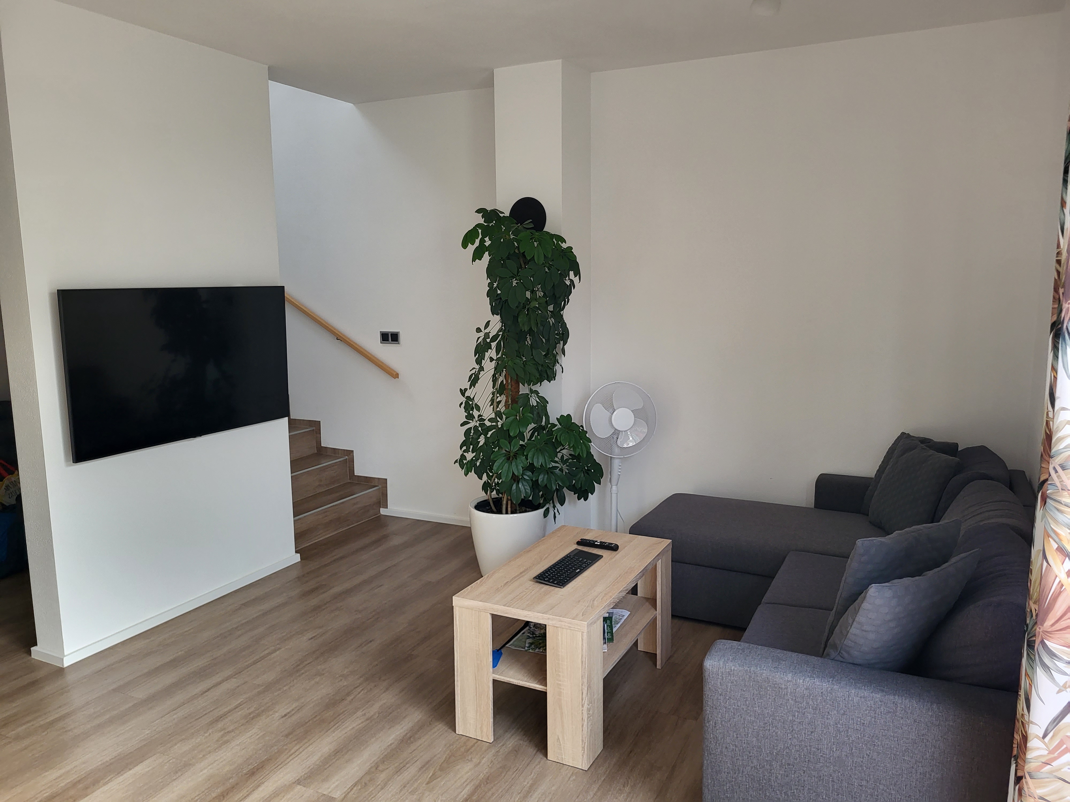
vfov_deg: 53.1
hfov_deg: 67.3
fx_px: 804
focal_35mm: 26
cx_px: 535
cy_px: 401
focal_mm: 5.4
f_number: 1.8
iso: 200
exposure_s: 1/100
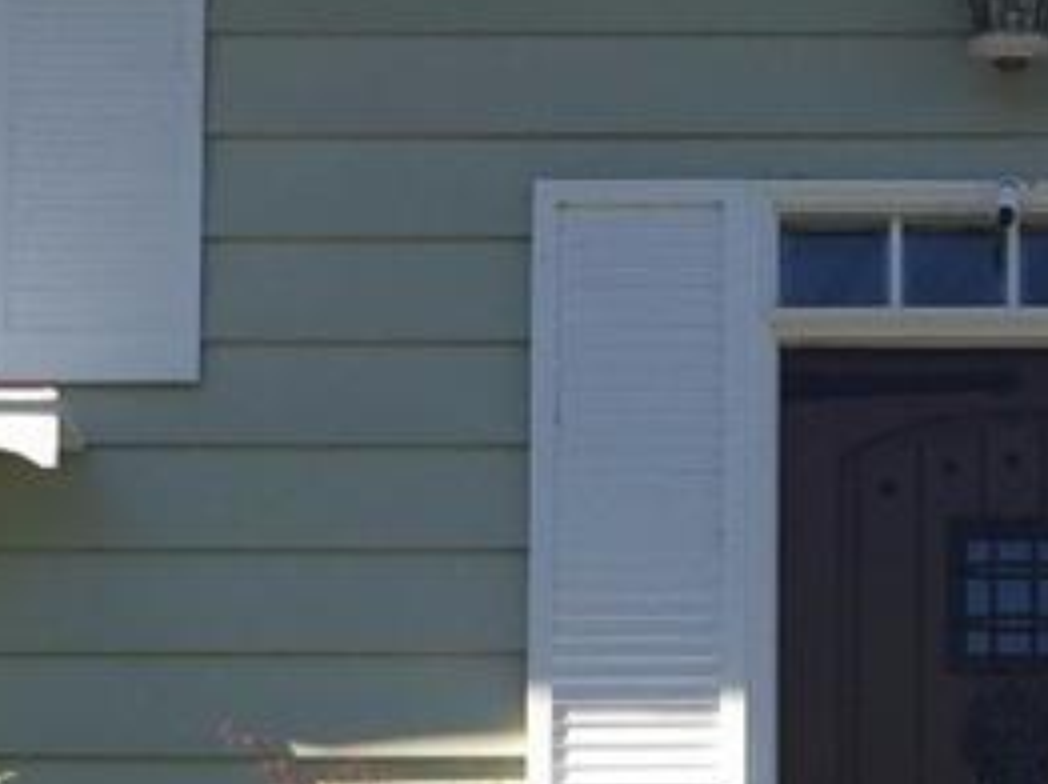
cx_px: 800
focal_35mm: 166
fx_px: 5021
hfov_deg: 11.9
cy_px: 1072
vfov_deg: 8.8
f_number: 2.2
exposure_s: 1/879
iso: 32
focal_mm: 4.15
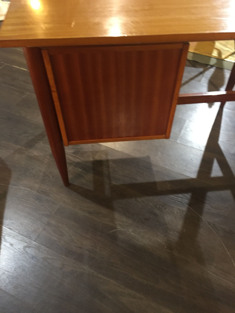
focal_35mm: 29
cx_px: 118
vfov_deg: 61.7
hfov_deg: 48.2
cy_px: 156
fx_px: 262
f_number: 2.2
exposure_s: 1/33
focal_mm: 4.15
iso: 250
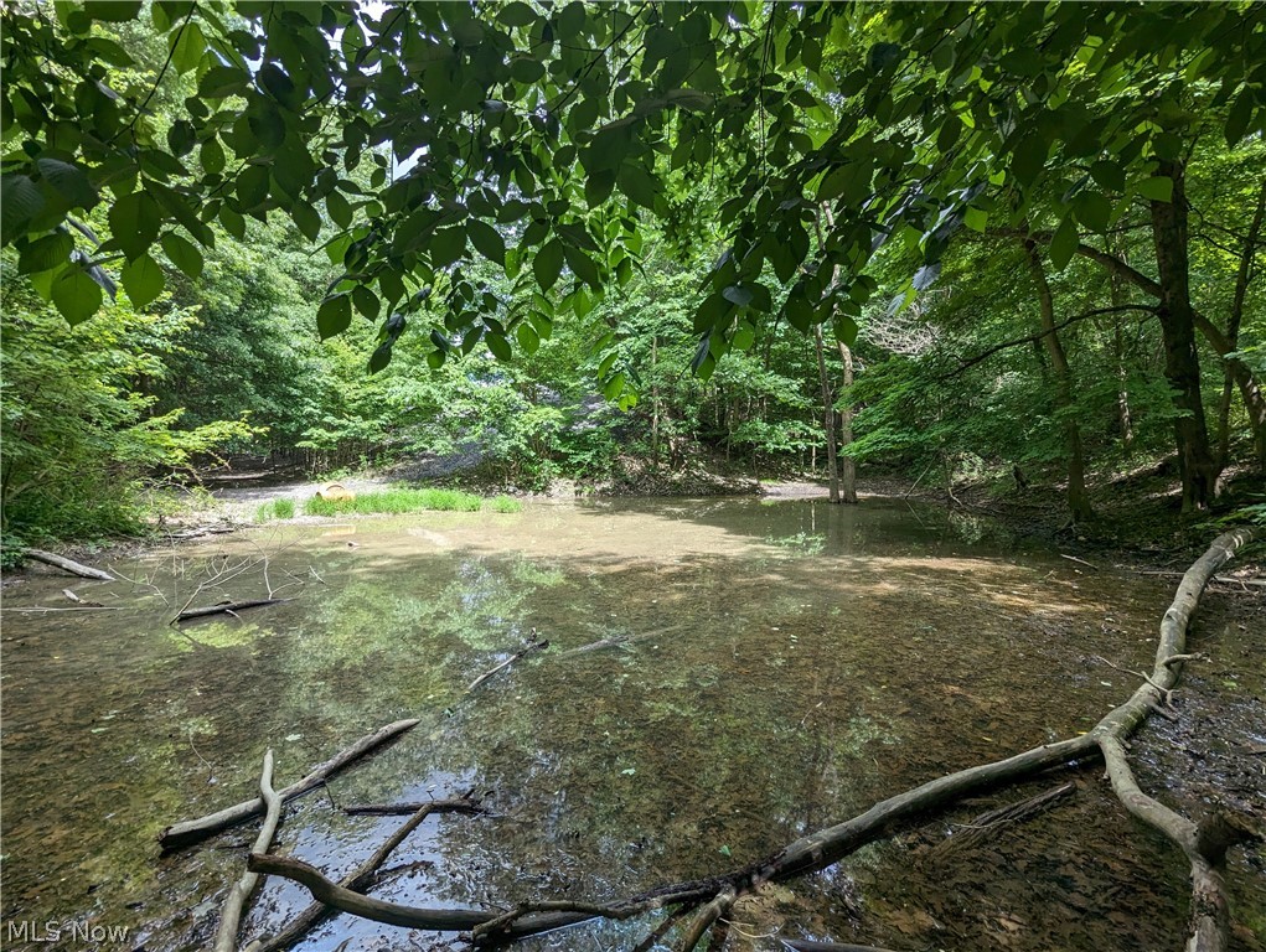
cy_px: 476
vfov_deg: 78.2
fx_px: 586
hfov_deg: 94.4
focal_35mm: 16
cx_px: 633
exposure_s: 1/413
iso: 45
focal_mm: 2.35
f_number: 2.2
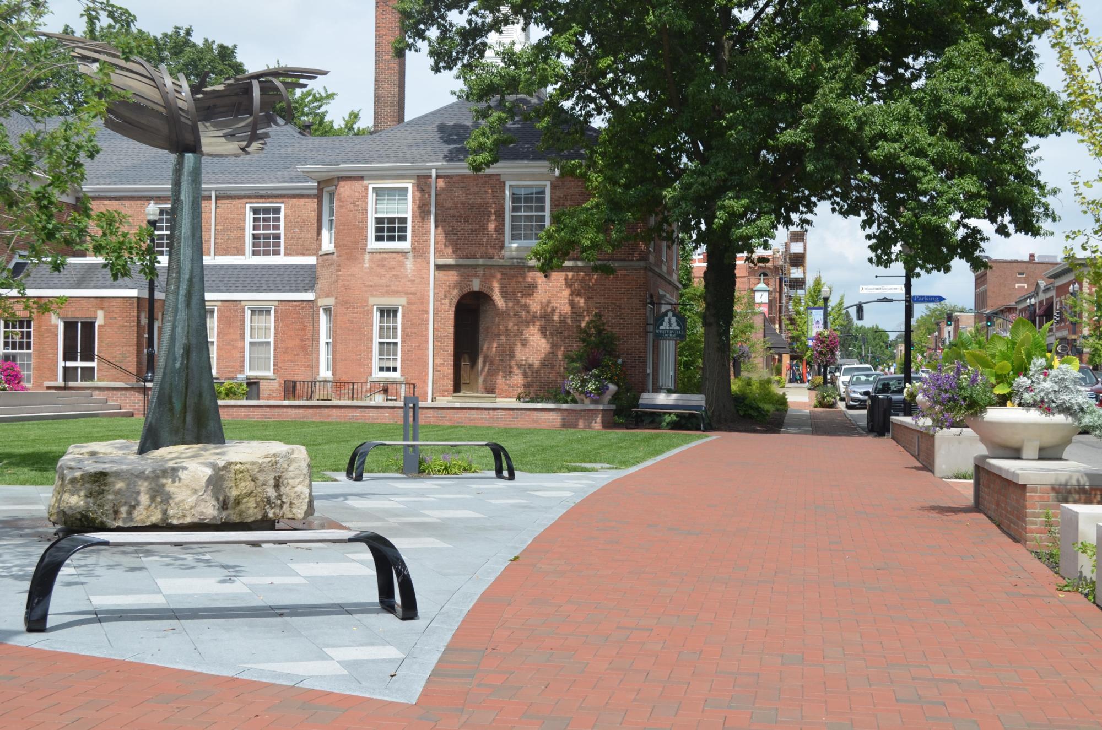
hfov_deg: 41.2
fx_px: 1466
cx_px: 551
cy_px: 365
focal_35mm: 48
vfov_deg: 28.0
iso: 100
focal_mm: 32
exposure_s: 1/250
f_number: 8
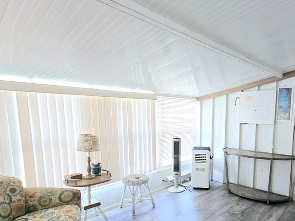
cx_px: 203
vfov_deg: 60.0
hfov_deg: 73.4
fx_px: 188
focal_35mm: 22
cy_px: 144
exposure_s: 1/60.2
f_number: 2.2
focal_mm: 2.2
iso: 80
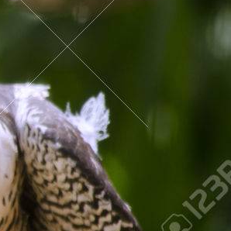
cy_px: 161
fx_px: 12563
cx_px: -219
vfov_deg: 1.1
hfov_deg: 1.1
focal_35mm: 1664
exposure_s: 1/500
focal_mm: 300
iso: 250
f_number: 5.6
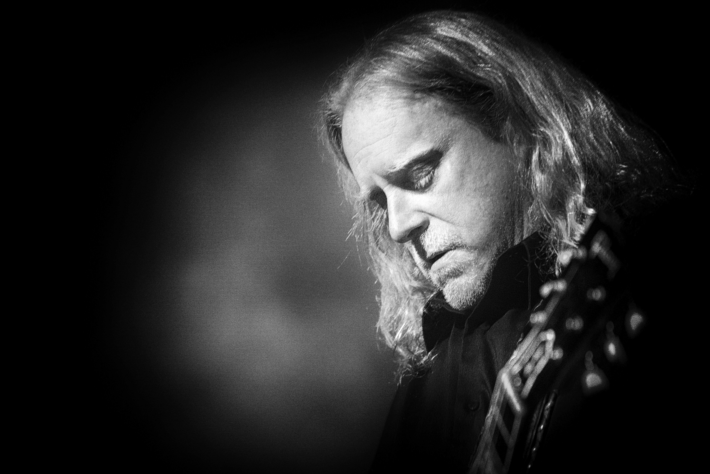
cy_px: 237
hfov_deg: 10.3
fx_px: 3945
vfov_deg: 6.9
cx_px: 355
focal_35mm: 200
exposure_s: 1/100
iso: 640
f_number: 4
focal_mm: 200
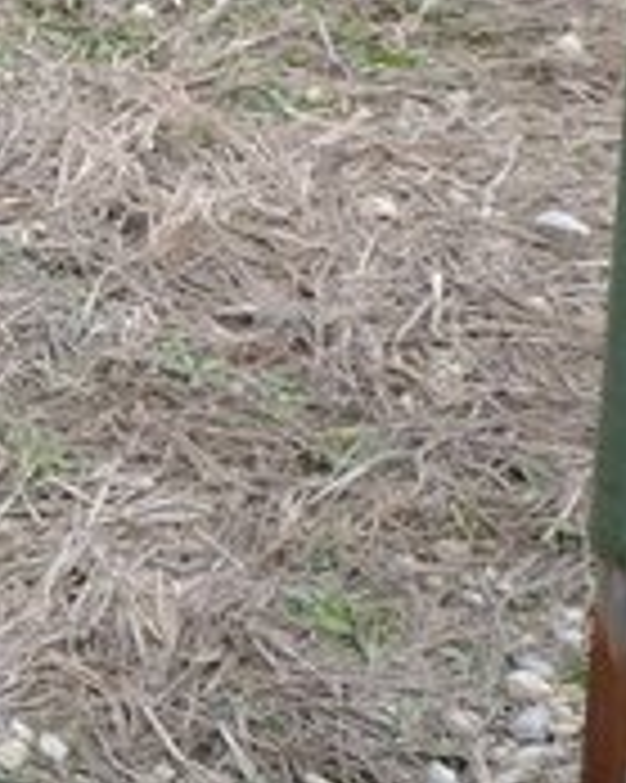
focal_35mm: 104
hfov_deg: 12.6
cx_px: -703
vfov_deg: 17.3
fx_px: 2411
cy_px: -236
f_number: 5
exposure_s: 1/125
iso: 200
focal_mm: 18
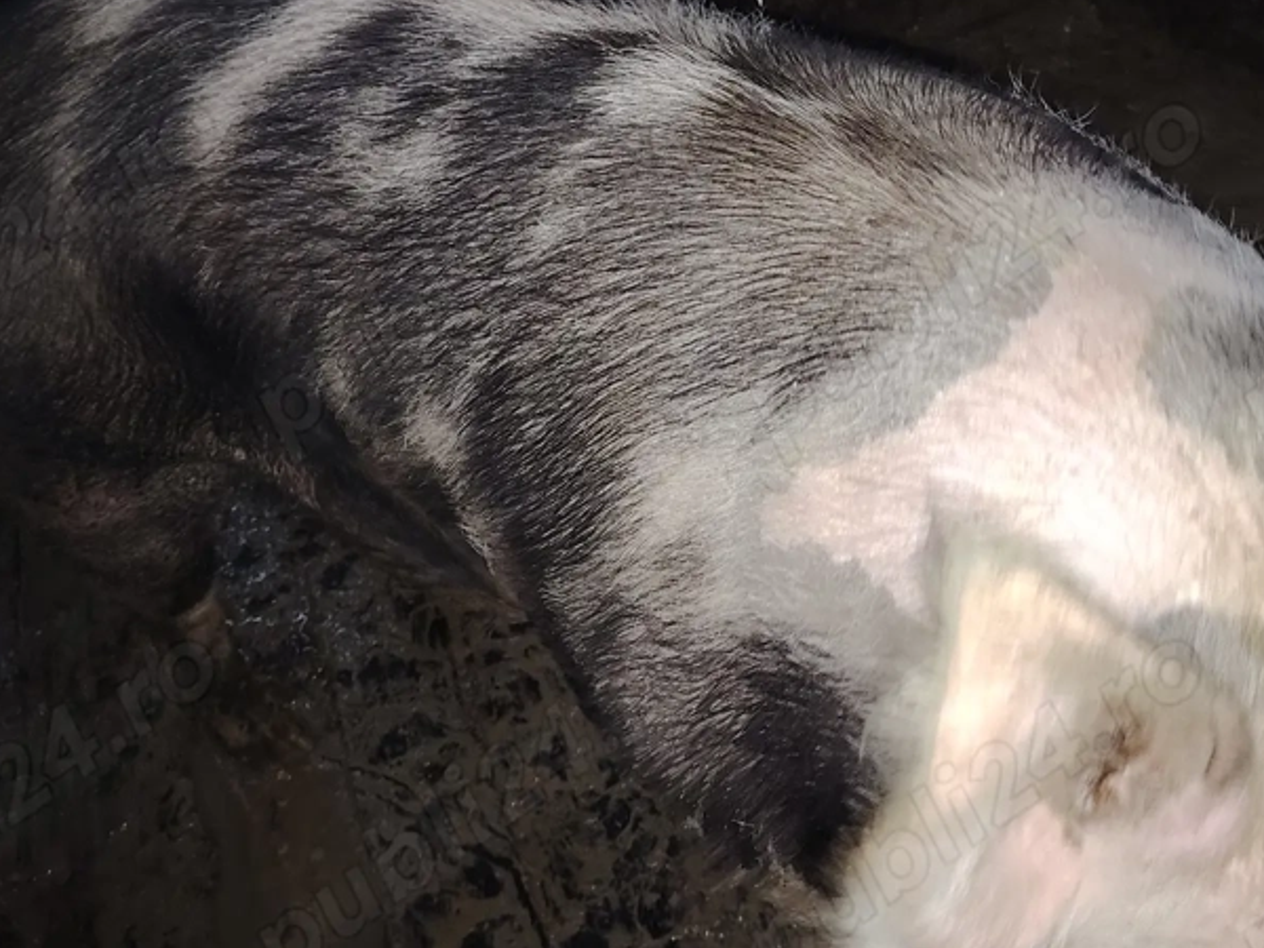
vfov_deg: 35.6
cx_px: 727
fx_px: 1461
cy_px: 308
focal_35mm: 40
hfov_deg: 46.6
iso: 4913
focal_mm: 5.25
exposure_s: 1/20
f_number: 1.75
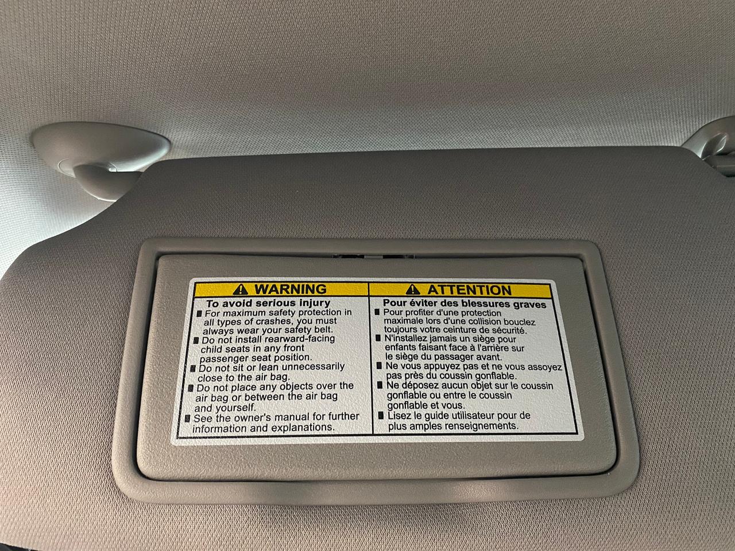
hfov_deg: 67.3
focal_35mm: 26
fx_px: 552
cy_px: 276
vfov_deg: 53.1
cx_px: 368
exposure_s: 1/30
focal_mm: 4.25
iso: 640
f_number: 1.8
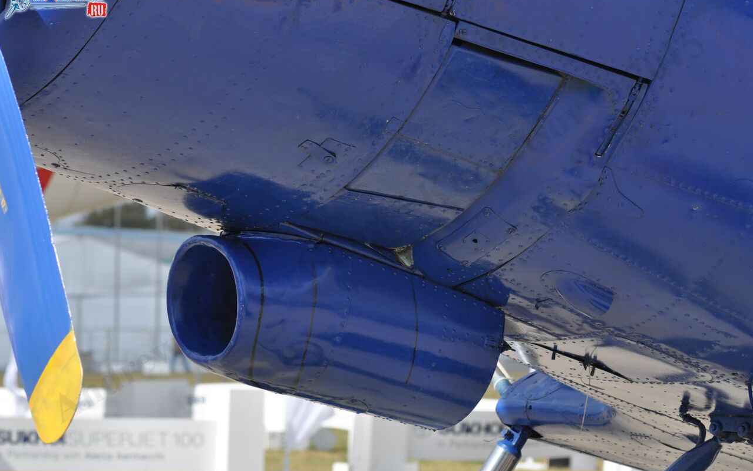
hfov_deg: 10.2
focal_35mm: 207
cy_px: 224
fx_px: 4238
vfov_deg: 6.4
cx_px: 376
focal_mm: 135
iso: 200
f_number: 8
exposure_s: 1/500
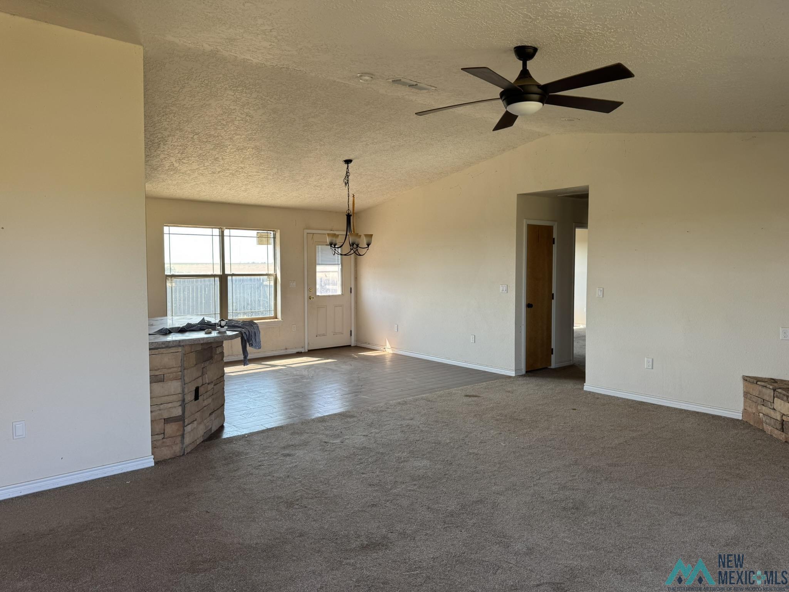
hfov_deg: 71.6
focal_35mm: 24
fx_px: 547
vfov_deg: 56.8
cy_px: 296
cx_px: 394
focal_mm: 6.76
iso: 64
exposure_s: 1/151
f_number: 1.78
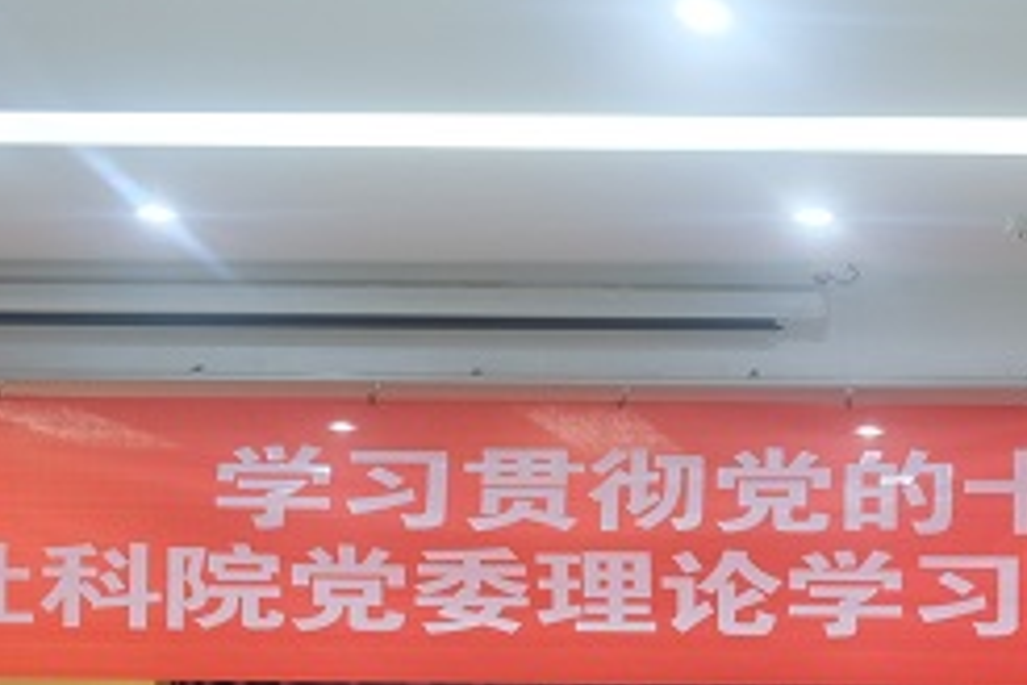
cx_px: 1169
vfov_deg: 11.4
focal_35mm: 117
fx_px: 3337
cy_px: 925
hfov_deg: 16.9
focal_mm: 24.3
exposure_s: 1/25
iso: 800
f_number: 3.2
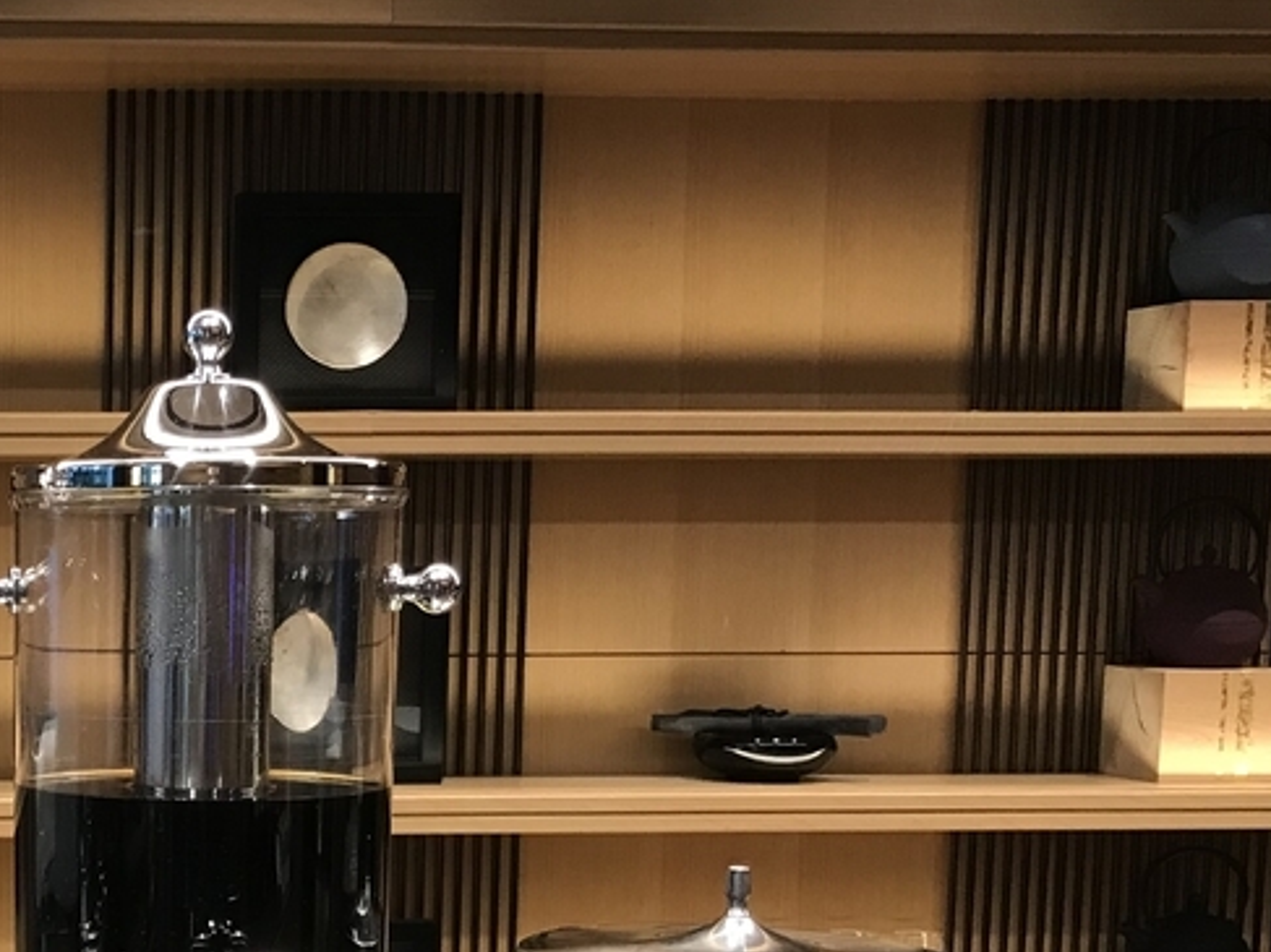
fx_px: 2533
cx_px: -99
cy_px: 863
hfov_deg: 26.2
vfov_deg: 20.8
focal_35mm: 69
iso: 40
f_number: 1.8
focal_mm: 3.99
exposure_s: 1/19
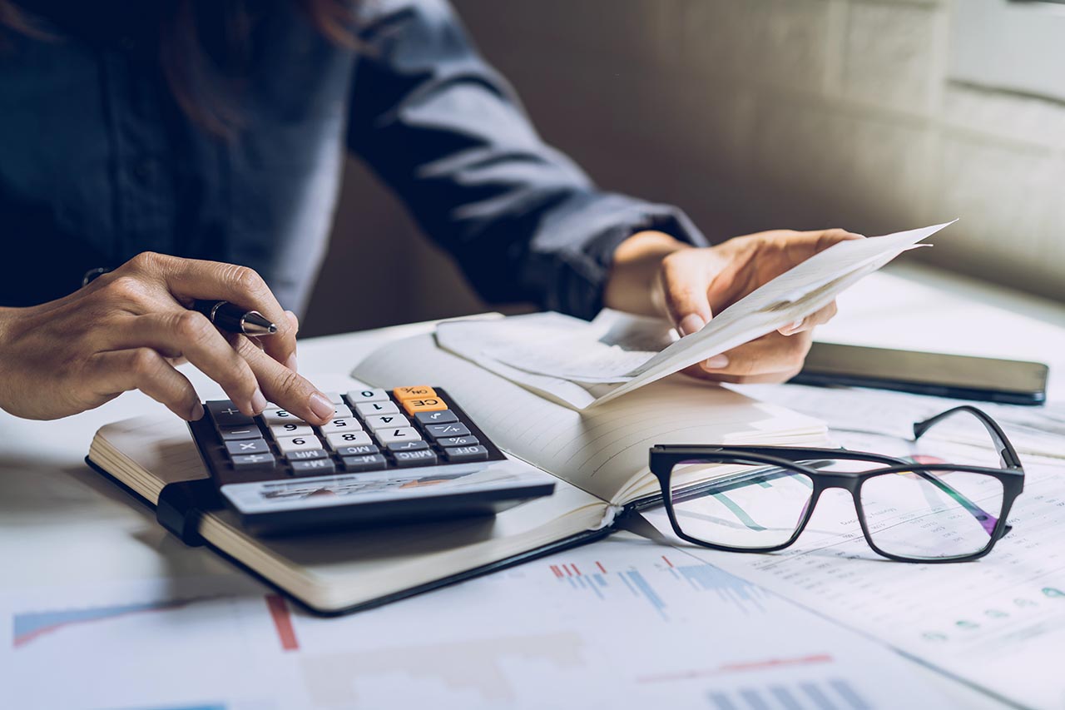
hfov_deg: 36.3
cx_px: 532
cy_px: 355
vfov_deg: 24.6
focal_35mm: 55
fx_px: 1627
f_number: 2.8
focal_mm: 55
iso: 100
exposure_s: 1/200
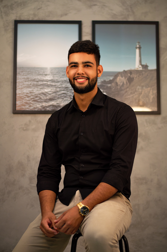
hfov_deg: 18.1
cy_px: 126
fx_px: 523
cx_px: 84
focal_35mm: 75
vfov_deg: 27.0
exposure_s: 1/125
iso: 200
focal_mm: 50
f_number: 2
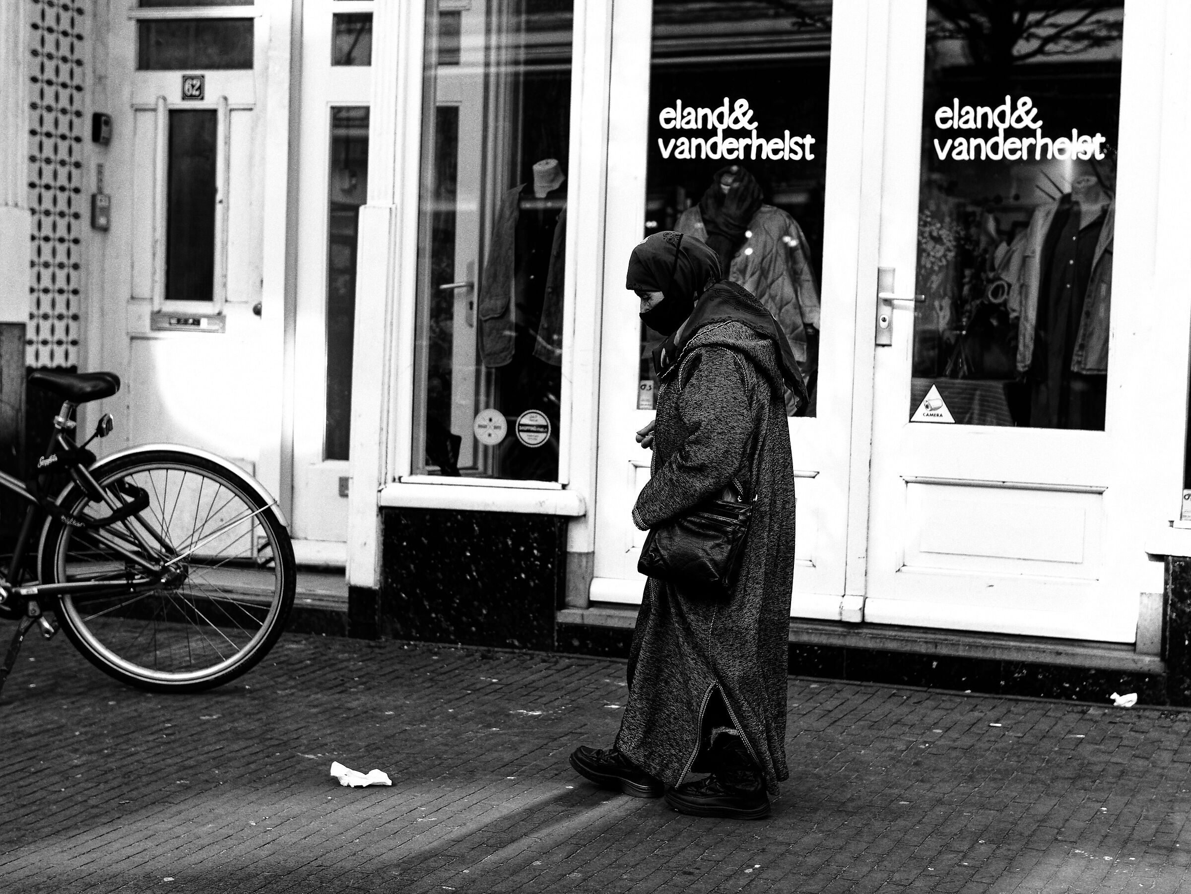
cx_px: 596
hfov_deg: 32.2
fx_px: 2065
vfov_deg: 24.4
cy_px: 447
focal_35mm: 60
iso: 200
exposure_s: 1/800
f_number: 2
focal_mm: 30
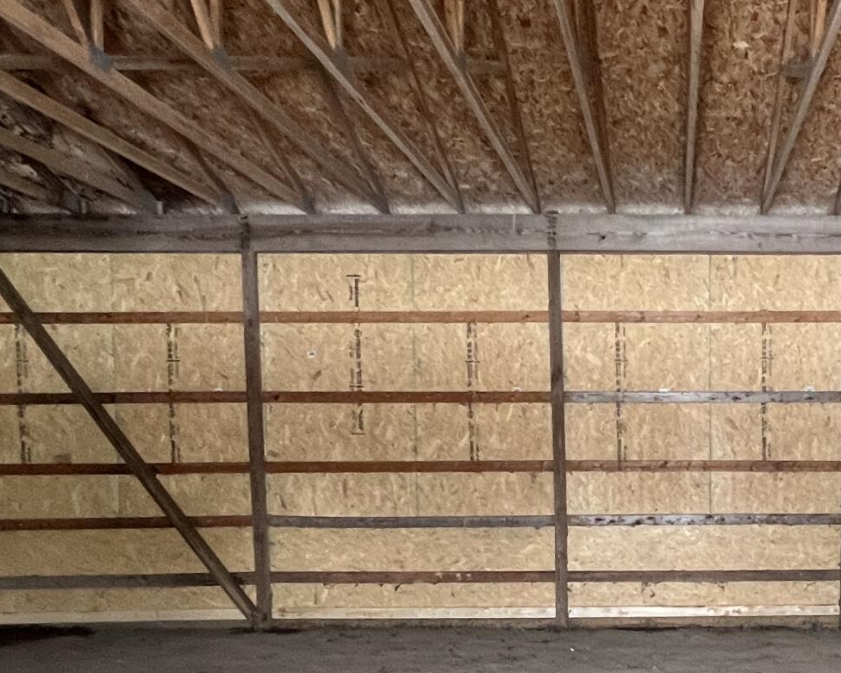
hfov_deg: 43.8
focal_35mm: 39
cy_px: 543
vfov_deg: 36.8
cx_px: 715
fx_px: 971
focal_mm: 1.57
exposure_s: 1/60
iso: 320
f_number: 1.8
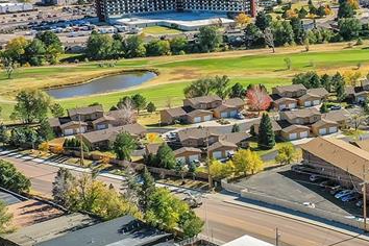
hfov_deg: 22.2
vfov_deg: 16.8
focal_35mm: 81
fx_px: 830
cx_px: 492
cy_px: 89
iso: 100
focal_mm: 10.26
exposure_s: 1/640
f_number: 6.3
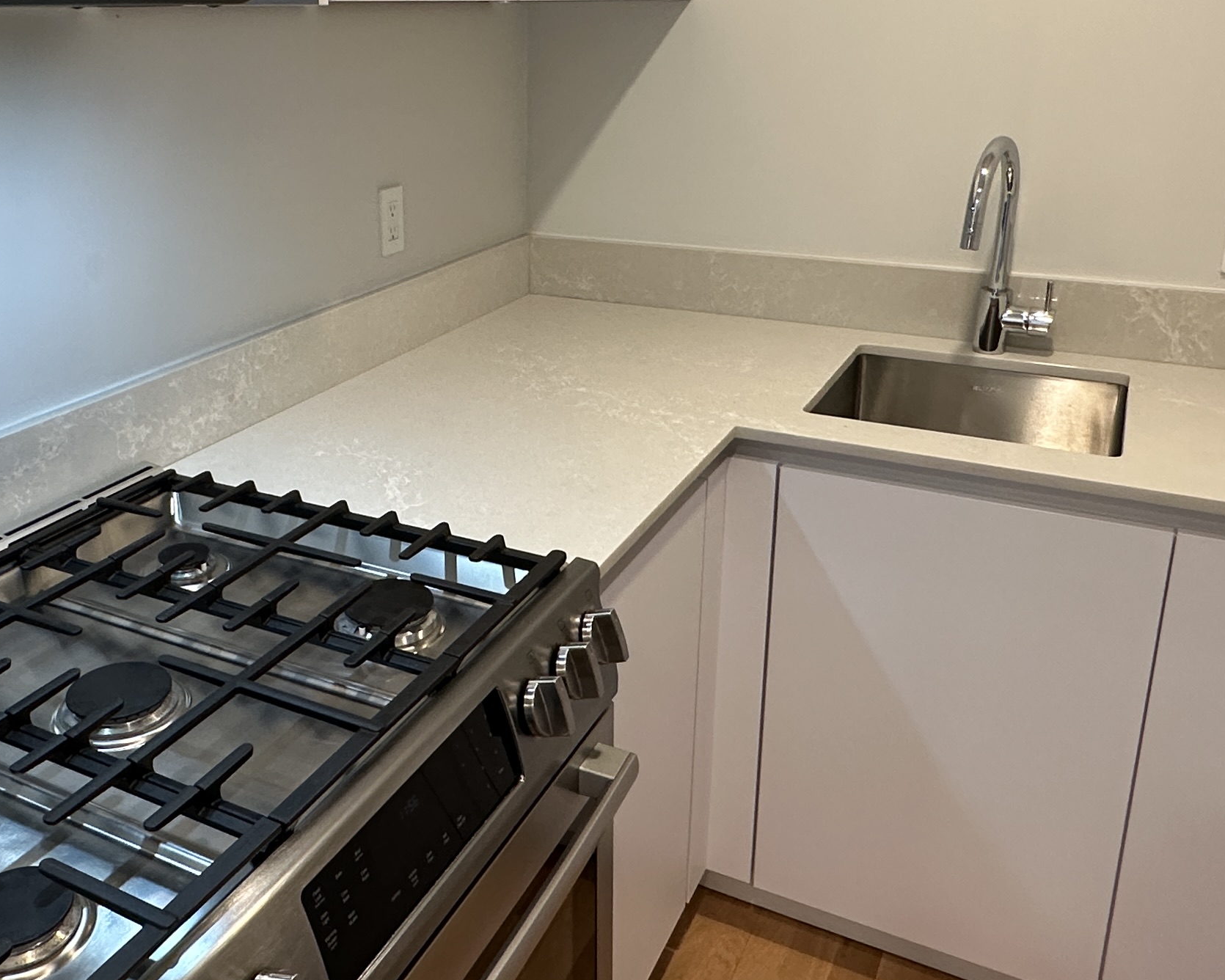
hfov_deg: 53.5
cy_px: 362
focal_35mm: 33
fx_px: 1196
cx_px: 447
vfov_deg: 44.2
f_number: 2.2
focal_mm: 2.22
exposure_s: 1/60
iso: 160
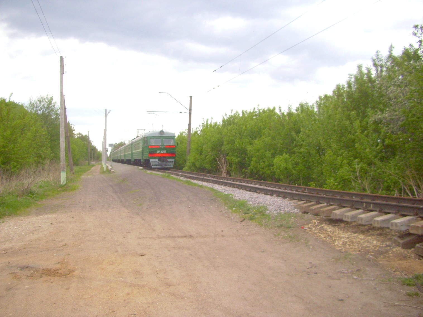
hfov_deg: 54.0
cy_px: 158
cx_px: 212
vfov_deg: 41.8
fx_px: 415
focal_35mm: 34
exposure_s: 1/500
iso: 80
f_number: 2.9
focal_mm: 5.7
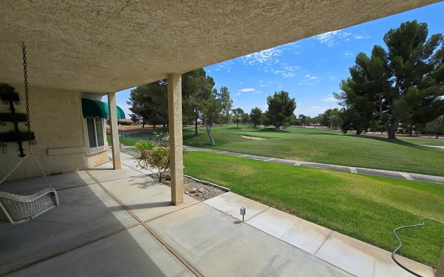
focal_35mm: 14
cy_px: 157
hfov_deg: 105.3
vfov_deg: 78.2
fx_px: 169
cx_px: 220
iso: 50
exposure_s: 1/1978
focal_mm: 2.2
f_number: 2.2
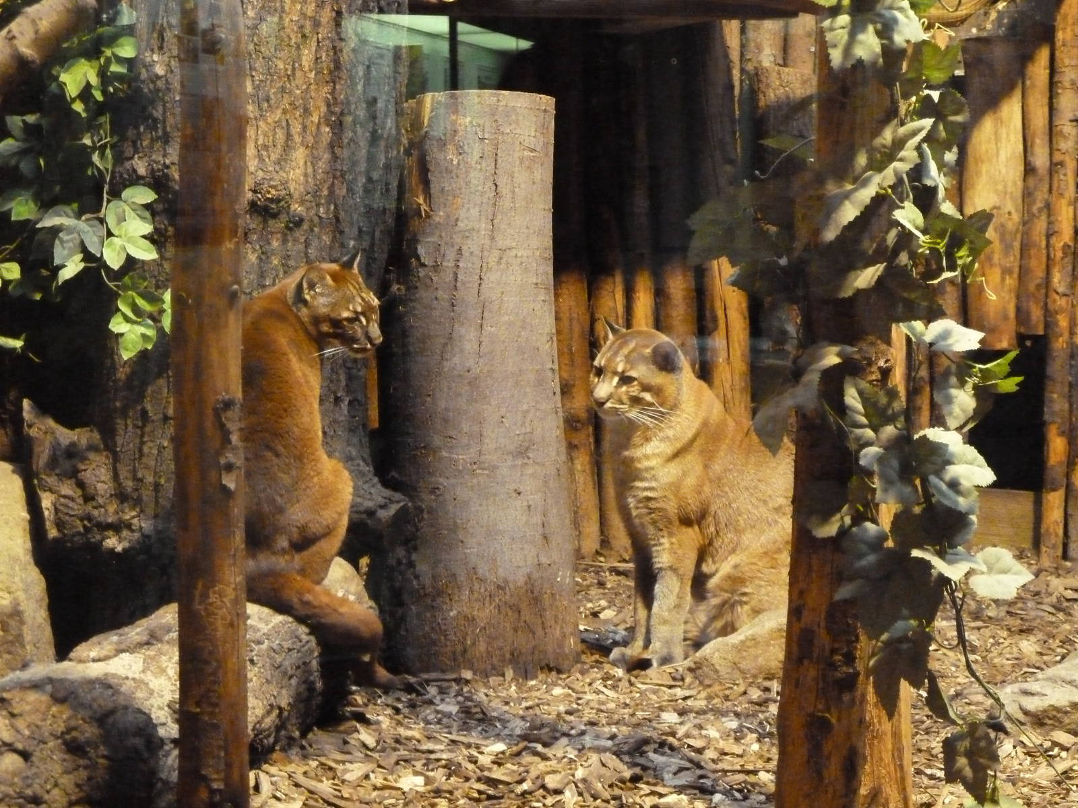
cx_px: 539
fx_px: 2990
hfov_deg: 20.4
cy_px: 404
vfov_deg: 15.4
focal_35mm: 96
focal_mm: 15.8
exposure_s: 1/15
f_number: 4.3
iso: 1600
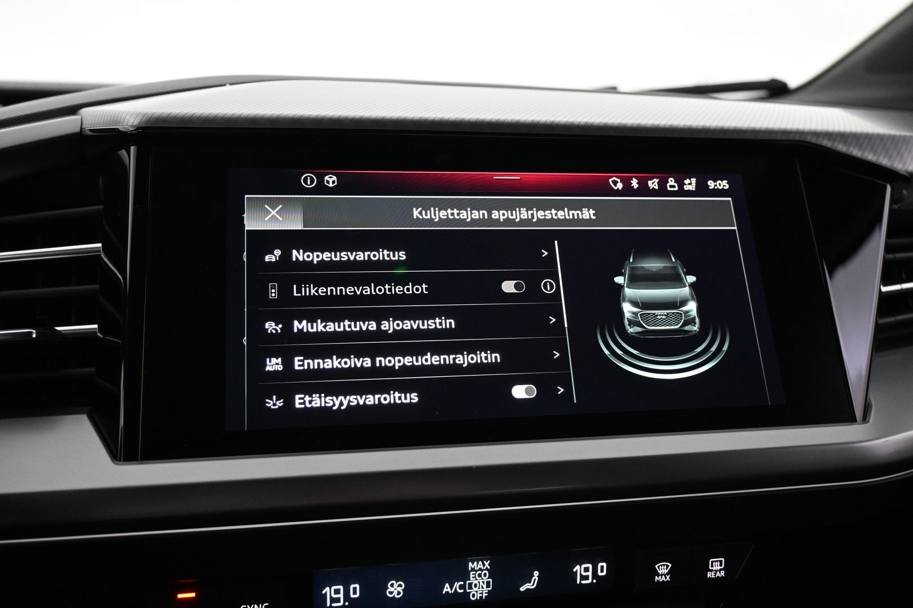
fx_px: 799
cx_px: 456
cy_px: 304
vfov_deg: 41.7
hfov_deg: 59.5
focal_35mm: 32
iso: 1600
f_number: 4
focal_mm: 21
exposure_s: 1/40
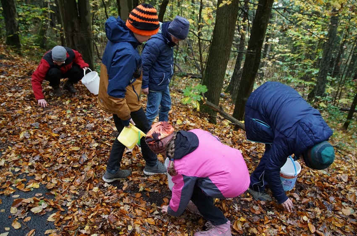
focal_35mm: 26
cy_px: 118
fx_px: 252
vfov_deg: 50.2
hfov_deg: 70.6
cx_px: 178
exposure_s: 1/160
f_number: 2.8
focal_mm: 17
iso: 1600
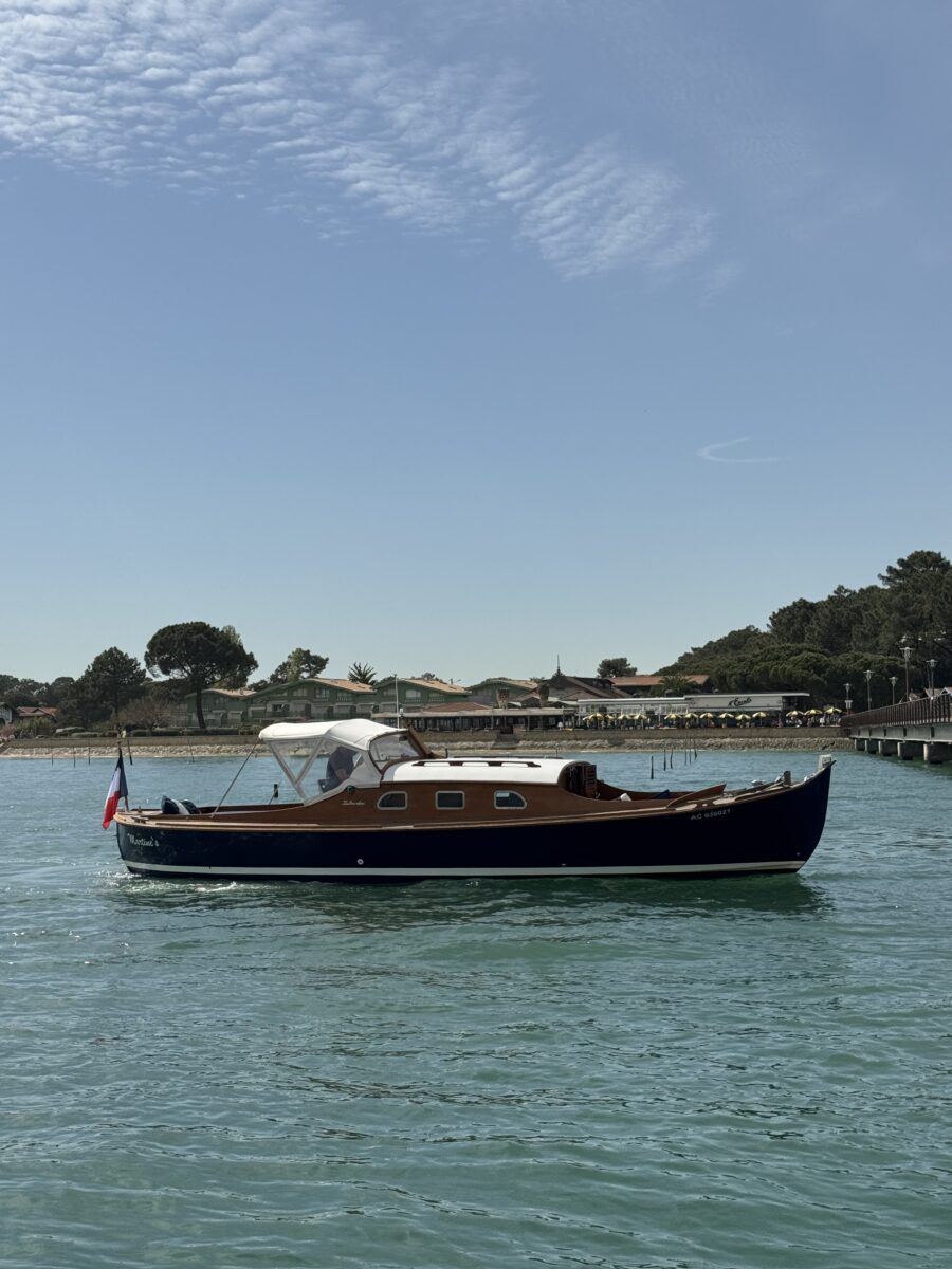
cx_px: 476
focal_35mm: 48
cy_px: 634
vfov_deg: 39.7
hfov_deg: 30.3
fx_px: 1760
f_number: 1.78
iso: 80
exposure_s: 1/10526
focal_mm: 6.76
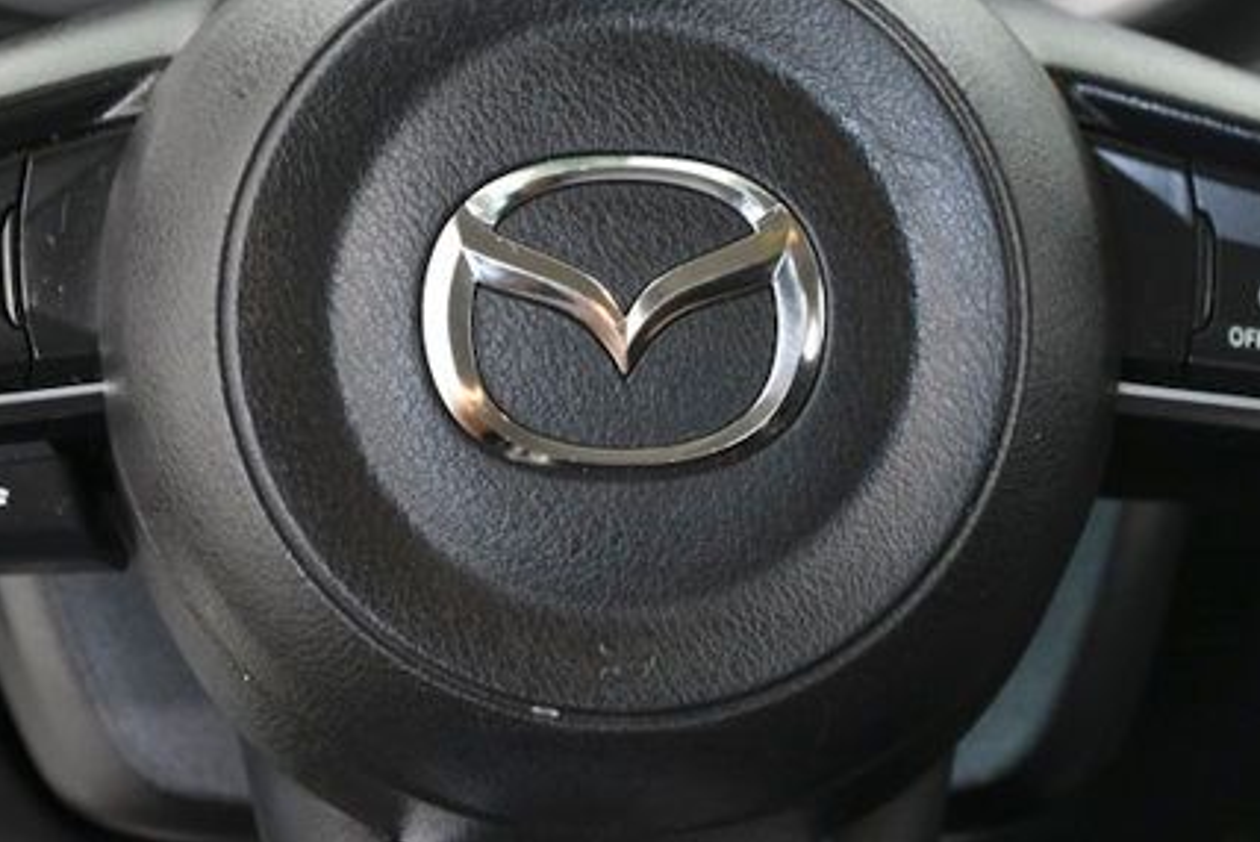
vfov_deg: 12.4
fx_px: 3852
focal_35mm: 110
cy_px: 626
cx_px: 627
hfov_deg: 18.6
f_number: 4.5
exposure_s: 1/100
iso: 1000
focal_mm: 46
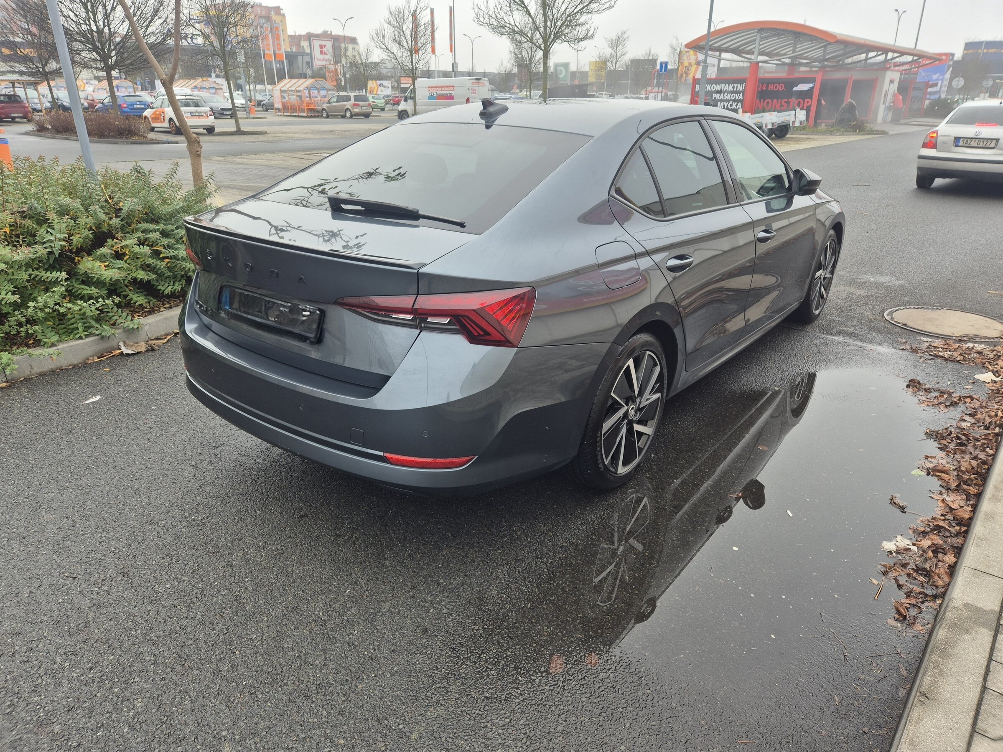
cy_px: 376
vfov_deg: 58.9
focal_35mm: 23
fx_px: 666
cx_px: 502
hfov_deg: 73.9
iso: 32
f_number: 1.8
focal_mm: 5.4
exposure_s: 1/180
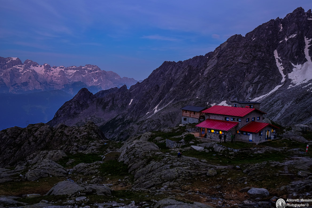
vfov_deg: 36.9
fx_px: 312
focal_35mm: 36
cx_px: 160
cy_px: 103
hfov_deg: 53.1
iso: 100
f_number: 5.6
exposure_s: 3.7
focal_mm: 23
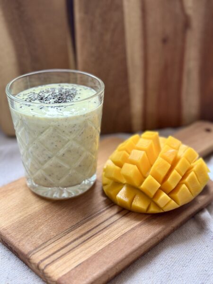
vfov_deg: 39.7
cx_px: 106
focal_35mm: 48
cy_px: 142
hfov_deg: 30.3
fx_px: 394
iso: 160
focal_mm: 6.86
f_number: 1.78
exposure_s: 1/60
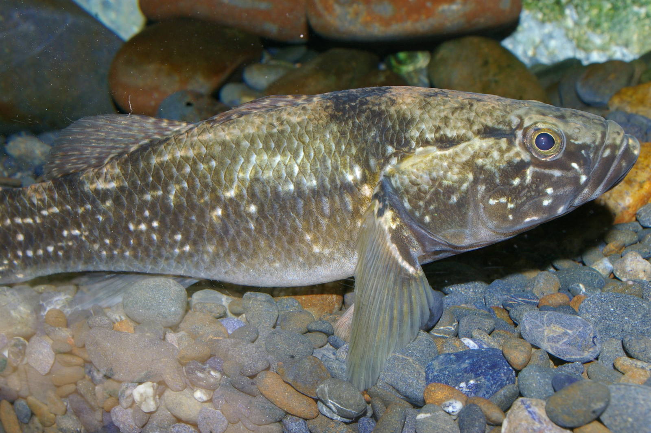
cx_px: 326
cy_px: 216
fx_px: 840
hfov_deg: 42.4
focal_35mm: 46
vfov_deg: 28.9
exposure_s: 1/45
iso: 400
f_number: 16
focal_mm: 31
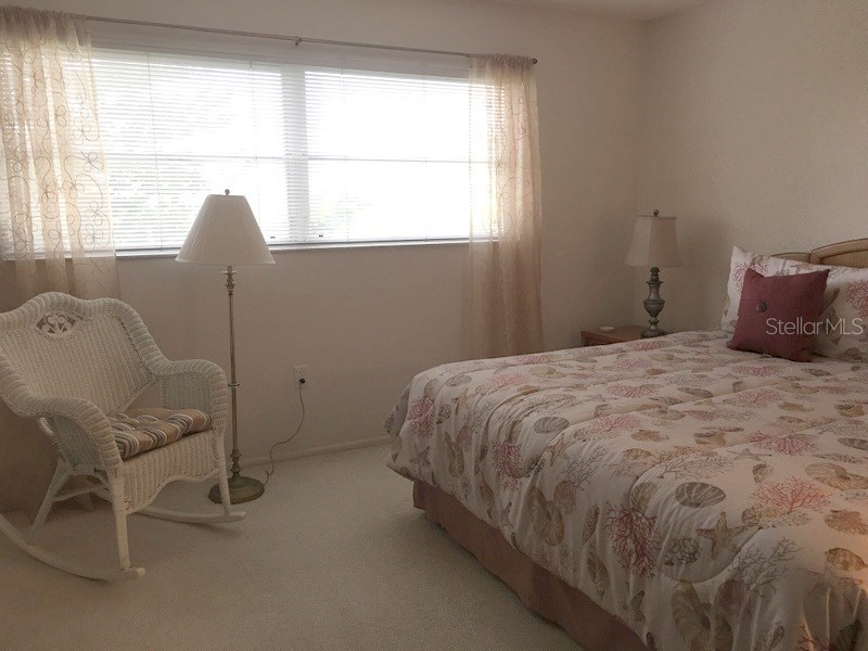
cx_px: 434
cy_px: 326
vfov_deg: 48.2
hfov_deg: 61.7
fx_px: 727
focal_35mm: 29
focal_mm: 4.15
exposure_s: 1/15
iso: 40
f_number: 2.2
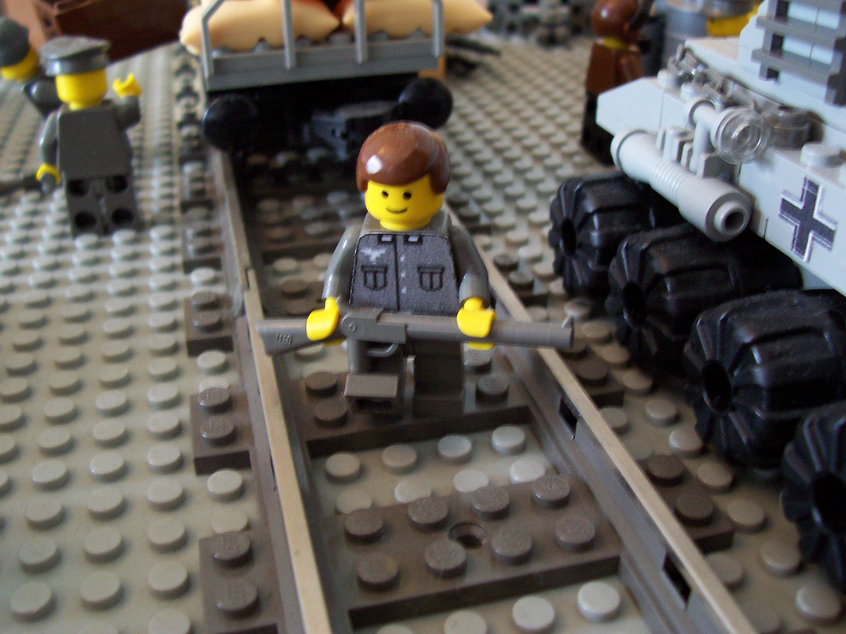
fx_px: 904
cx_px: 423
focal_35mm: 37
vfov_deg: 38.7
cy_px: 317
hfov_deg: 50.1
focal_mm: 5.6
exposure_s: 1/8
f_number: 2.8
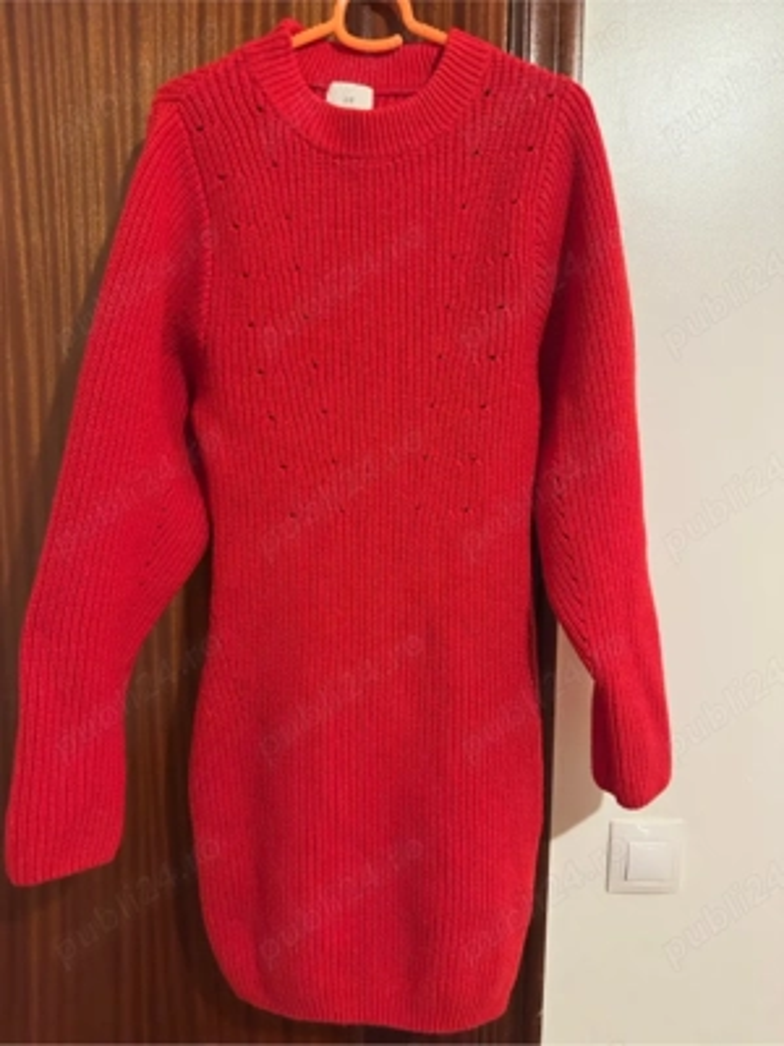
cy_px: 523
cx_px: 392
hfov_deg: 56.8
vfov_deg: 71.6
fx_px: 725
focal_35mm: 24
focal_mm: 6.86
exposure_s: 1/33
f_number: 1.78
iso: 800
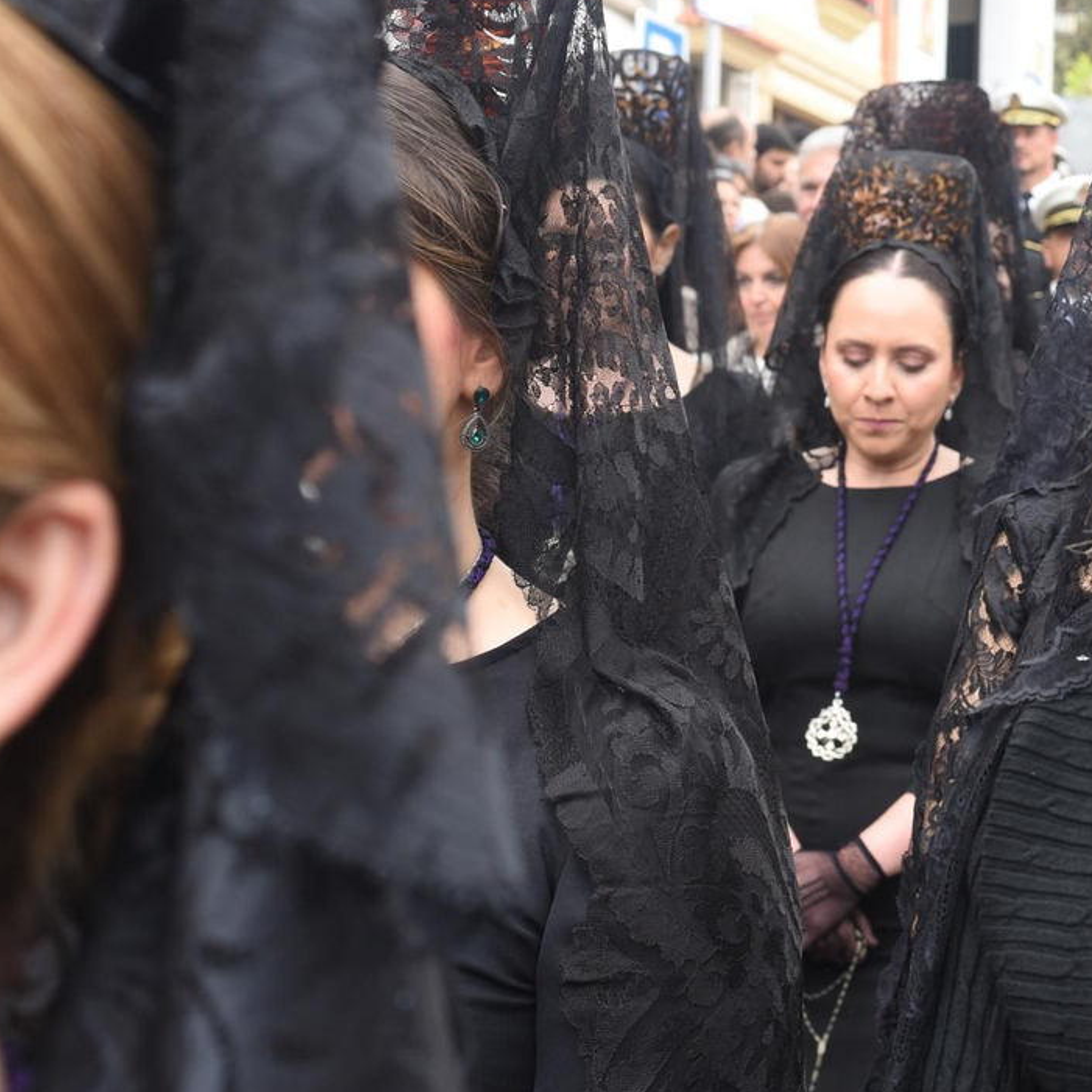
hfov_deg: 17.4
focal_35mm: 97
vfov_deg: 17.9
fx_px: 3462
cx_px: 1157
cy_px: 447
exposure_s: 1/125
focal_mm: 50
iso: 400
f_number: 8
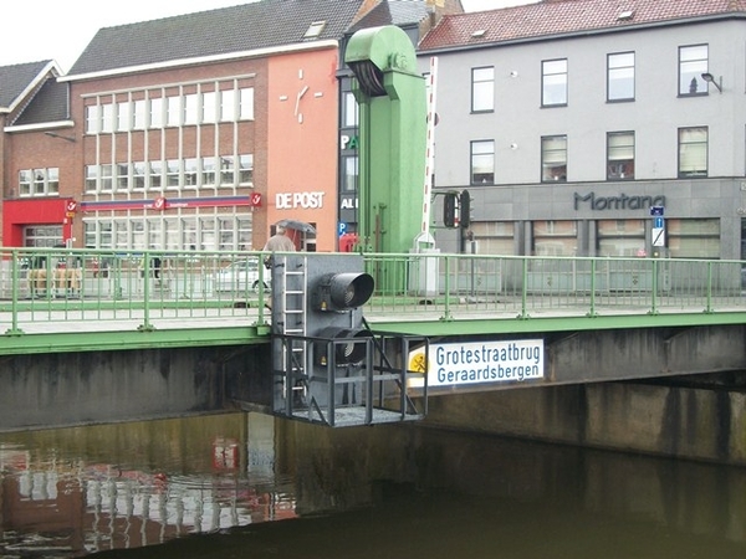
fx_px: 1078
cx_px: 373
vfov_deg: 29.1
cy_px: 280
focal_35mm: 50
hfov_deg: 38.2
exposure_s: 1/100
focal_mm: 8.8
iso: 80
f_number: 3.6
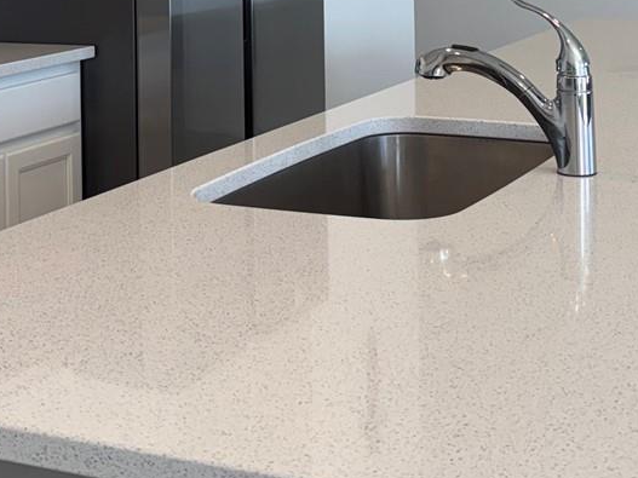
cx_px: 312
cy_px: -86
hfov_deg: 24.7
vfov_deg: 17.8
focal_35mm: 79
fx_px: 1456
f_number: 1.6
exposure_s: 1/120
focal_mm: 5.96
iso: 50
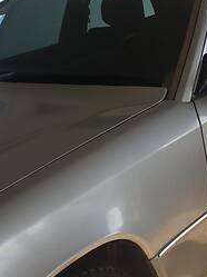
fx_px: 560
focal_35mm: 70
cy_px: 130
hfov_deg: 20.9
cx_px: 125
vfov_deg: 27.8
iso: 32
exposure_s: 1/308
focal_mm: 4.2
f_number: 2.2
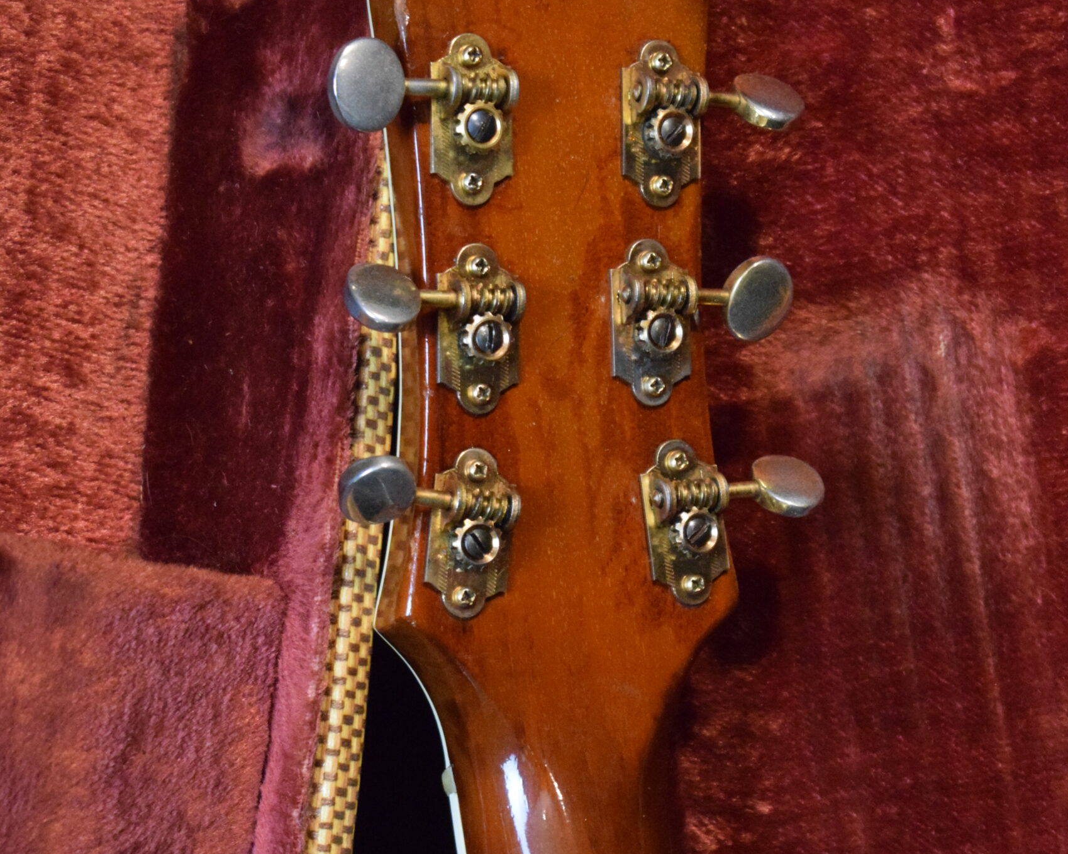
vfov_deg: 13.2
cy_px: 595
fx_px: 3690
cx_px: 536
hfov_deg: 16.5
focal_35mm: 117
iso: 5600
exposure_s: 1/60
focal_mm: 55
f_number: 5.6
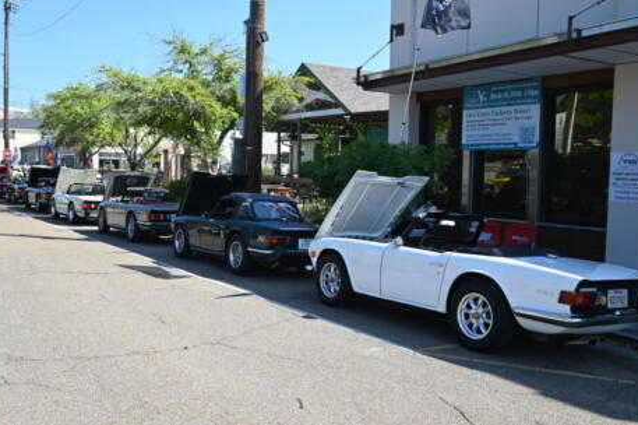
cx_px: 314
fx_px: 629
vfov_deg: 37.2
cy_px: 198
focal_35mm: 36
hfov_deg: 53.7
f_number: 5.6
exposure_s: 1/250
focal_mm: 32.5
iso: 100
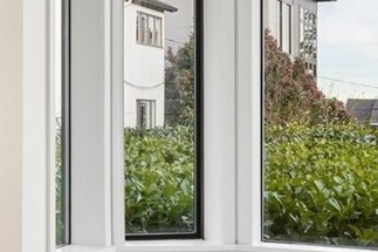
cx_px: -136
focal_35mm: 84
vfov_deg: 16.2
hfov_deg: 21.5
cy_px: 133
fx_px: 882
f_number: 8
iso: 1600
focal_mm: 16
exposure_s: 1/125
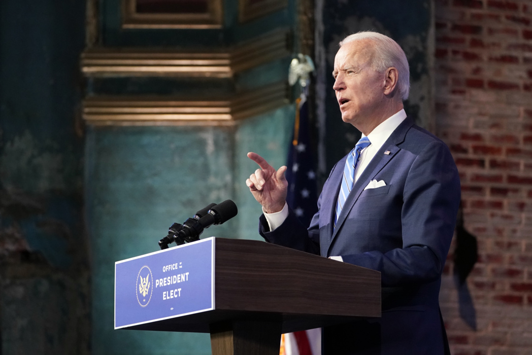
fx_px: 2364
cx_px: 266
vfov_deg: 8.6
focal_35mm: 160
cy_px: 178
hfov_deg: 12.8
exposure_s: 1/320
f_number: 5
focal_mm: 160
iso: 8000
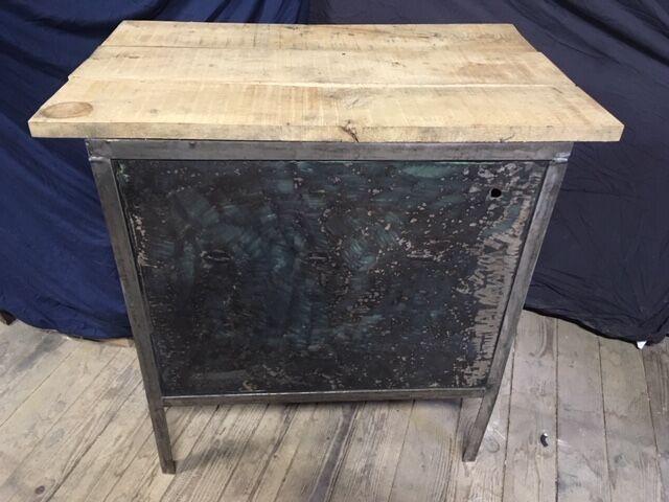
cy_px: 251
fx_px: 560
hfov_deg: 61.7
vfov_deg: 48.2
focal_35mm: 29
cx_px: 334
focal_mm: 4.15
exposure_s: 1/17
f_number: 2.2
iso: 400
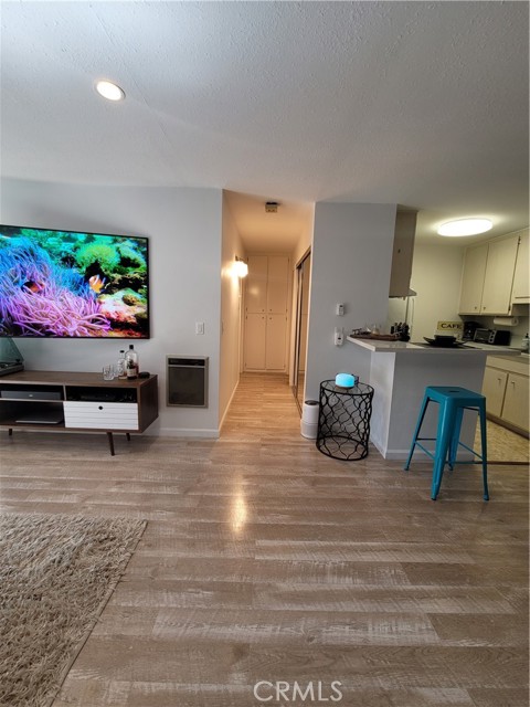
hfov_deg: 89.9
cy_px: 354
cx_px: 265
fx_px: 265
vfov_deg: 106.2
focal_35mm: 13
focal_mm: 2.2
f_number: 2.2
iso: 64
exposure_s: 1/60
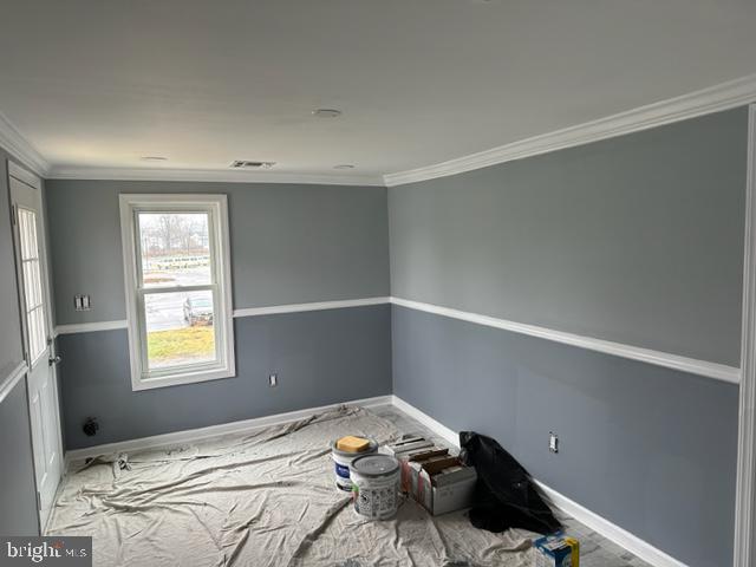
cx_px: 378
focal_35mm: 24
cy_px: 284
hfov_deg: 71.6
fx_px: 524
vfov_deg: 56.8
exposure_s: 1/121
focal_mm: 6.86
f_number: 1.78
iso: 200
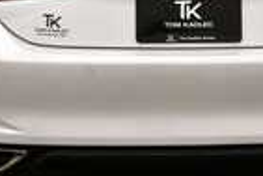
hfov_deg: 23.8
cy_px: 20
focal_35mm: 85
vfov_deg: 15.9
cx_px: 181
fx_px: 621
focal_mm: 20
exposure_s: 1/250
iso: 560
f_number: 5.6
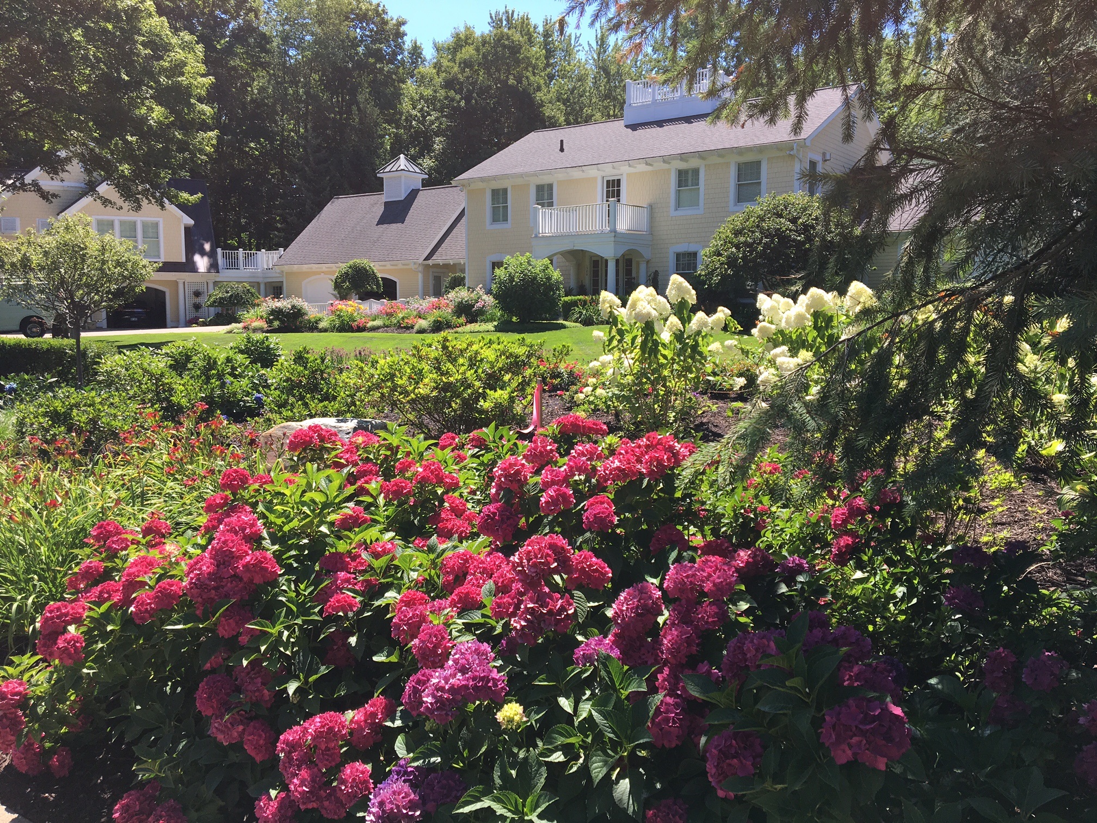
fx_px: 919
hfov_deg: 61.7
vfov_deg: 48.2
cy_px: 412
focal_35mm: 29
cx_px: 548
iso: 25
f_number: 2.2
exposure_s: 1/699
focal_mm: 4.15
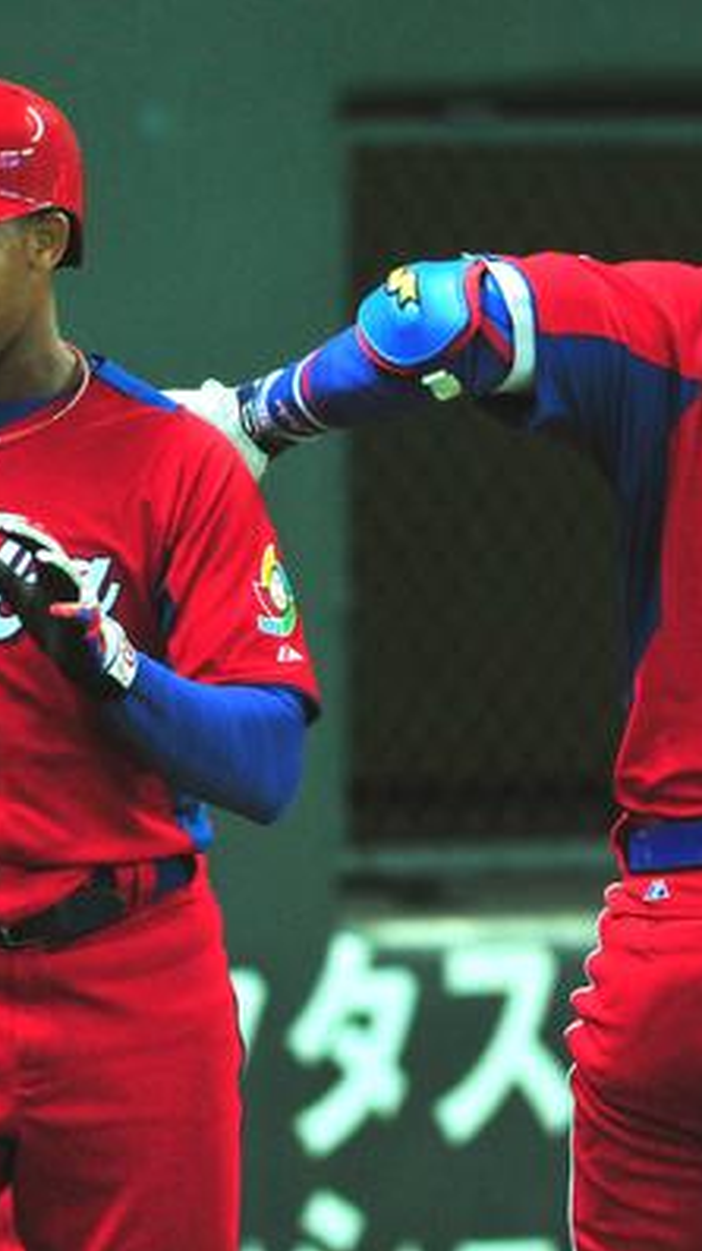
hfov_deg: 1.7
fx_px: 23587
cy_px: 626
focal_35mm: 712
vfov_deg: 3.0
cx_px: 63
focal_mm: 300
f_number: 2.8
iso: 2000
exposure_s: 1/400
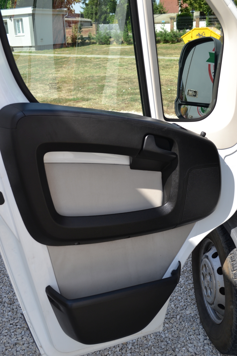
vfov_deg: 53.1
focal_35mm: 36
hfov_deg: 36.9
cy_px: 178
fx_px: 355
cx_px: 118
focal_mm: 24
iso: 100
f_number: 6.3
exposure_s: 1/160
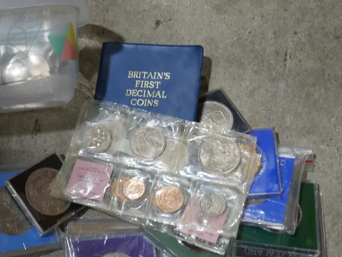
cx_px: 100
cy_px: 160
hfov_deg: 27.1
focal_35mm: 71
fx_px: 702
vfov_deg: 20.7
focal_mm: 23
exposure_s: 1/60
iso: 320
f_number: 5.1
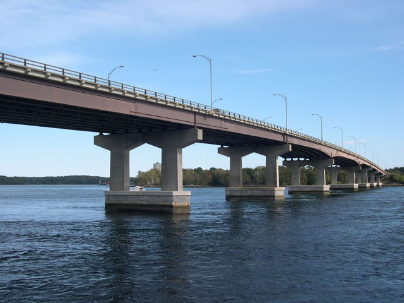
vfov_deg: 37.7
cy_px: 152
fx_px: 443
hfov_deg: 49.0
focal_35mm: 38
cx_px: 202
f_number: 7.6
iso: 100
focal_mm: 8
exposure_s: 1/148
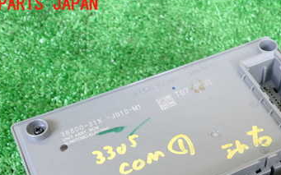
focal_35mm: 56
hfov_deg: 35.8
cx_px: 195
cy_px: 179
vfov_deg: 22.2
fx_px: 429
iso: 200
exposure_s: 1/60
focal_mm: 5.4
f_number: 2.3
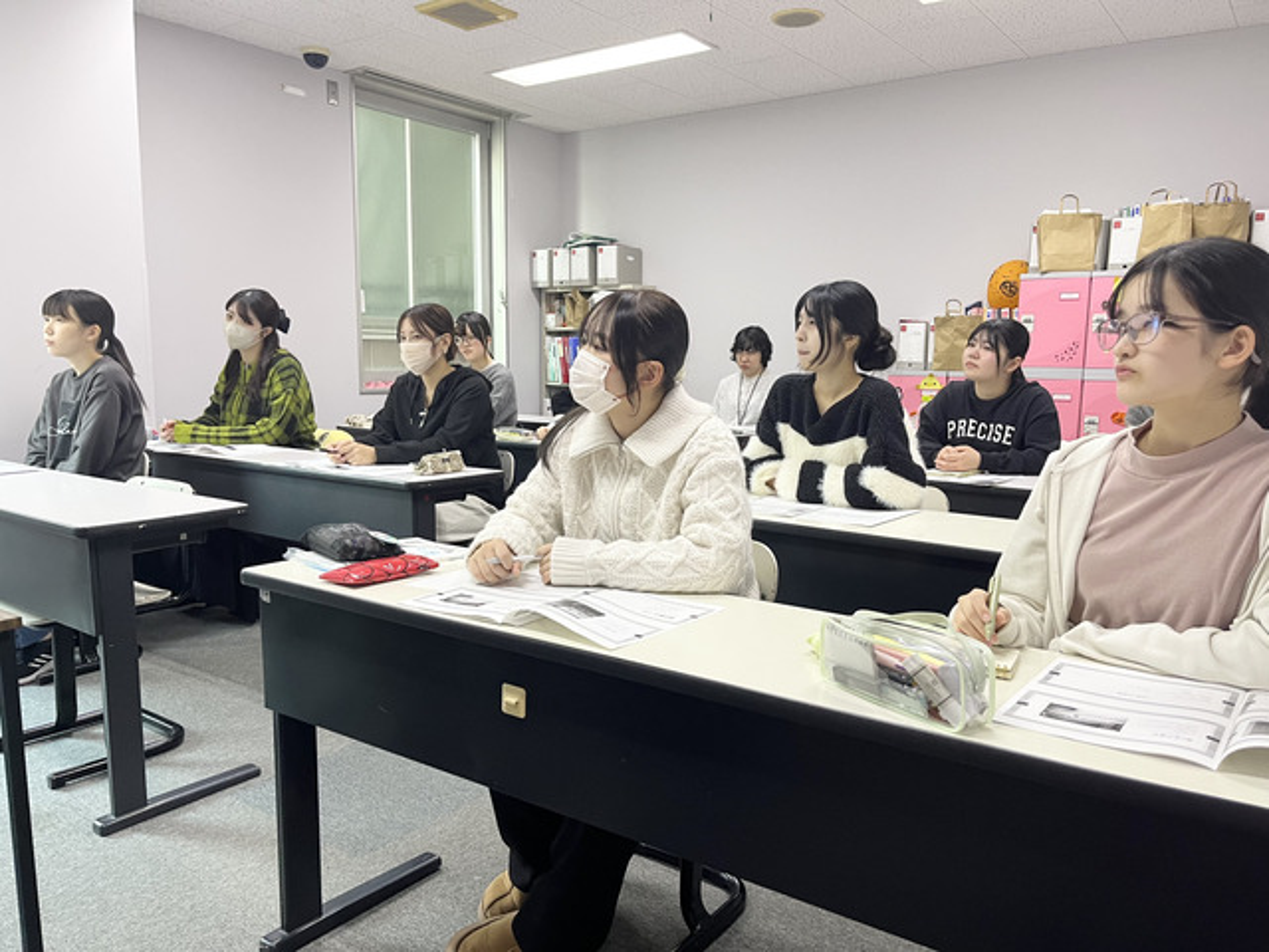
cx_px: 634
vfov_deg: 53.1
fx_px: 953
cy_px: 476
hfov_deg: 67.3
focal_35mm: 26
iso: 200
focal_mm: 5.1
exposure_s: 1/60
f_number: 1.6
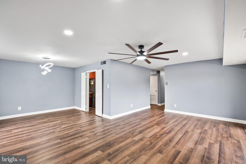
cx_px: 123
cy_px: 82
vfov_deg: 77.3
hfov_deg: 100.4
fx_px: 102
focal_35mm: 15
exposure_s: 1/8
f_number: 7.1
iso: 640
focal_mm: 10
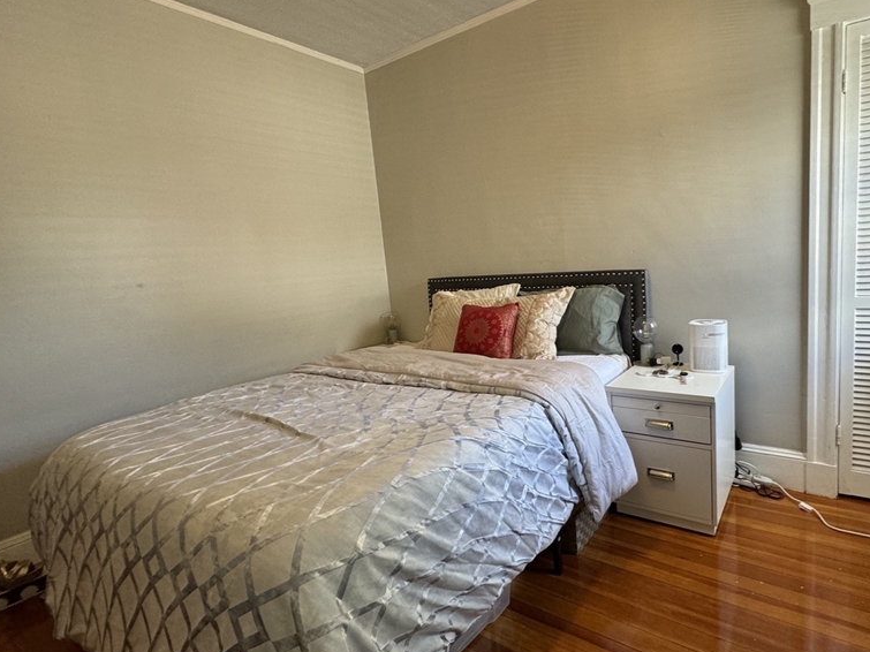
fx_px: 477
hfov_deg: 83.6
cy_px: 318
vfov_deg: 68.7
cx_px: 522
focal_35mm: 19
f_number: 2.2
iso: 200
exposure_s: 1/60
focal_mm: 2.22
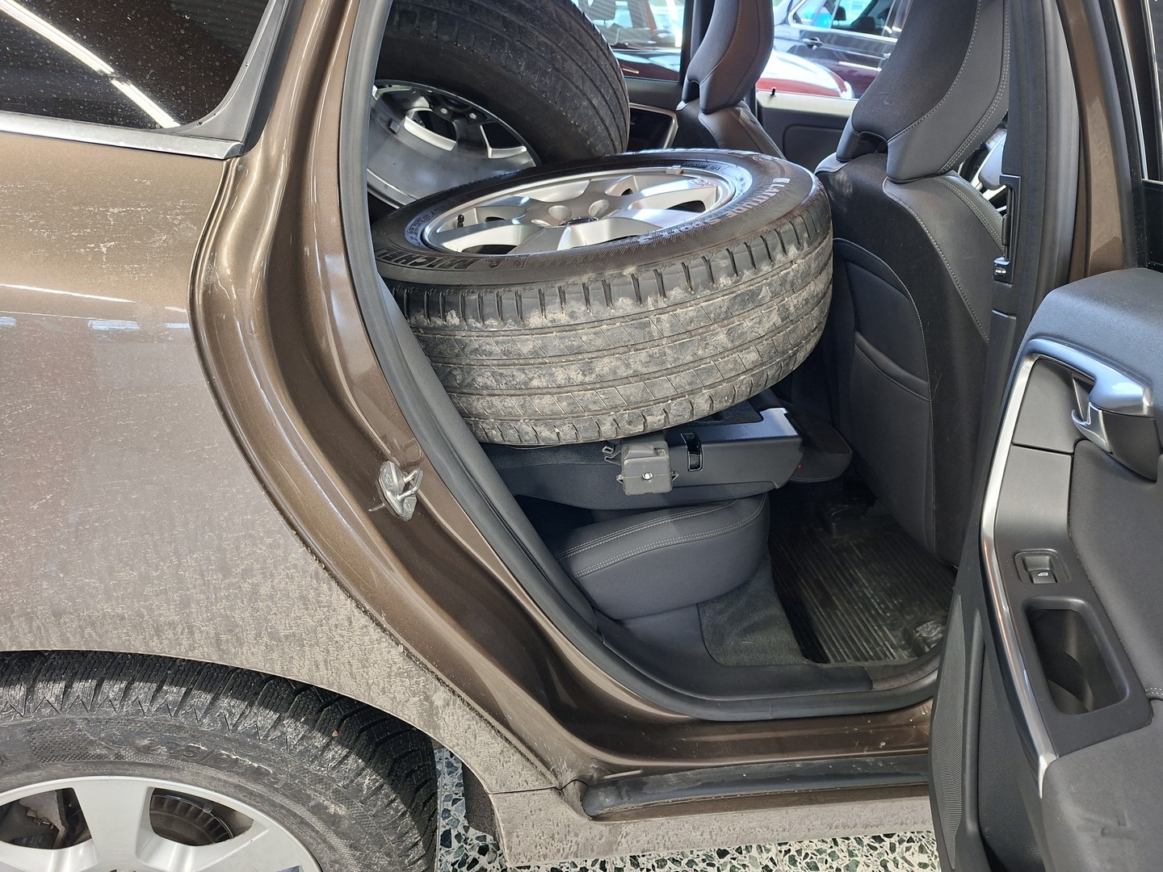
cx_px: 582
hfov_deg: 73.9
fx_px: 773
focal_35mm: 23
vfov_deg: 58.9
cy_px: 436
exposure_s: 1/33
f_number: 1.8
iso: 320
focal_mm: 5.54
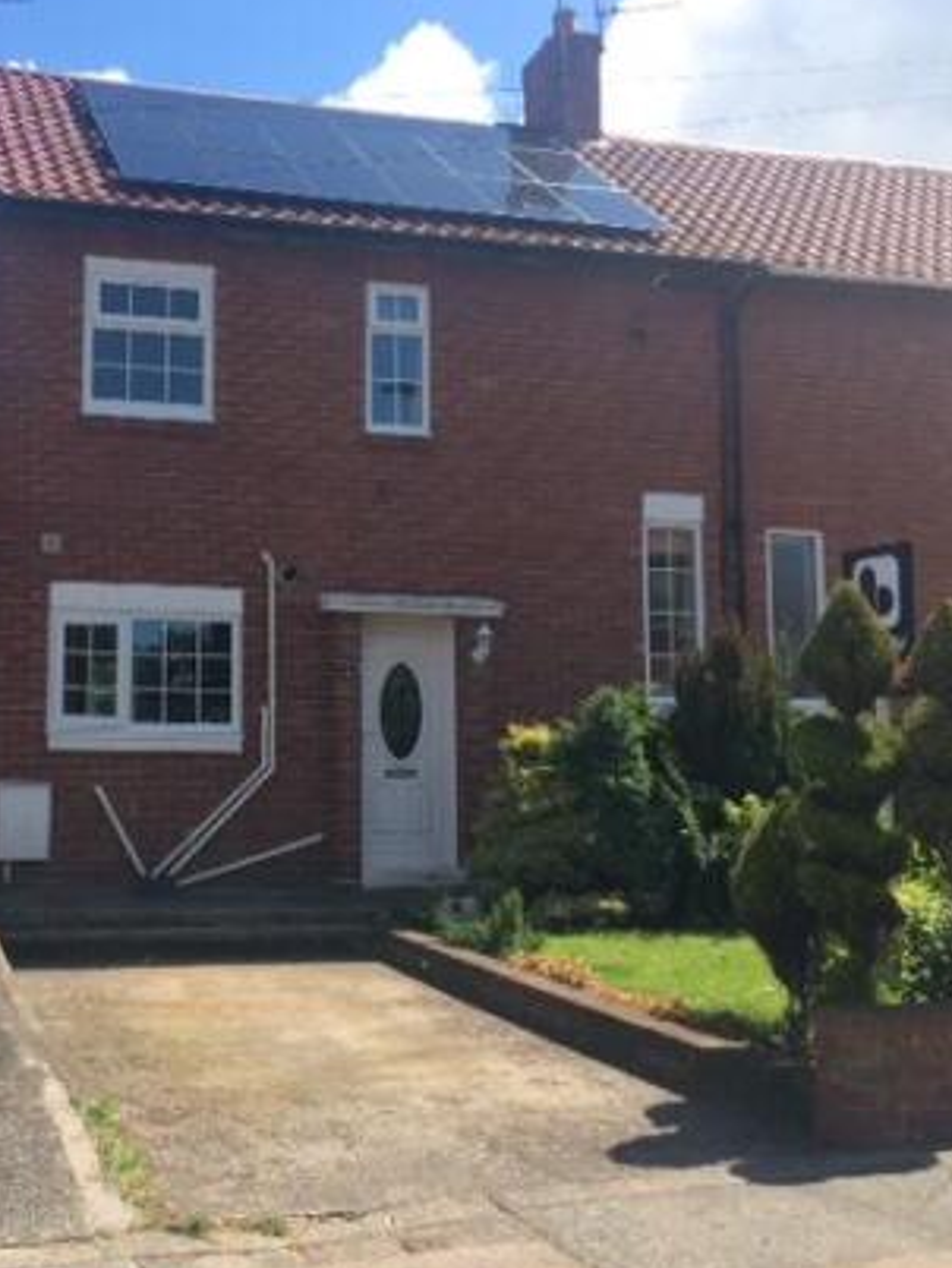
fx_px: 1538
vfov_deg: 44.7
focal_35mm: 42
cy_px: 588
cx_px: 181
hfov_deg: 33.3
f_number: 2.2
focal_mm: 4.15
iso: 32
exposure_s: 1/1414
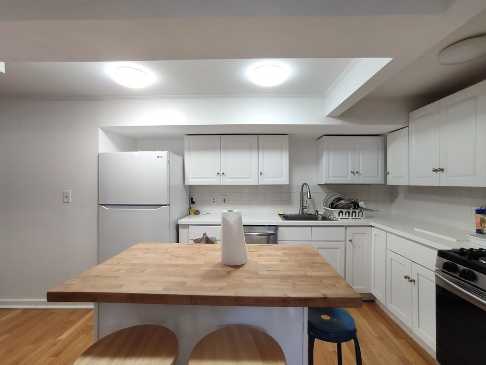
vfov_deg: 78.1
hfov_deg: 94.5
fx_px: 225
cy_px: 182
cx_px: 243
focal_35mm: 16
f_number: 2.2
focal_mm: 2.15
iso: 408
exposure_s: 1/33
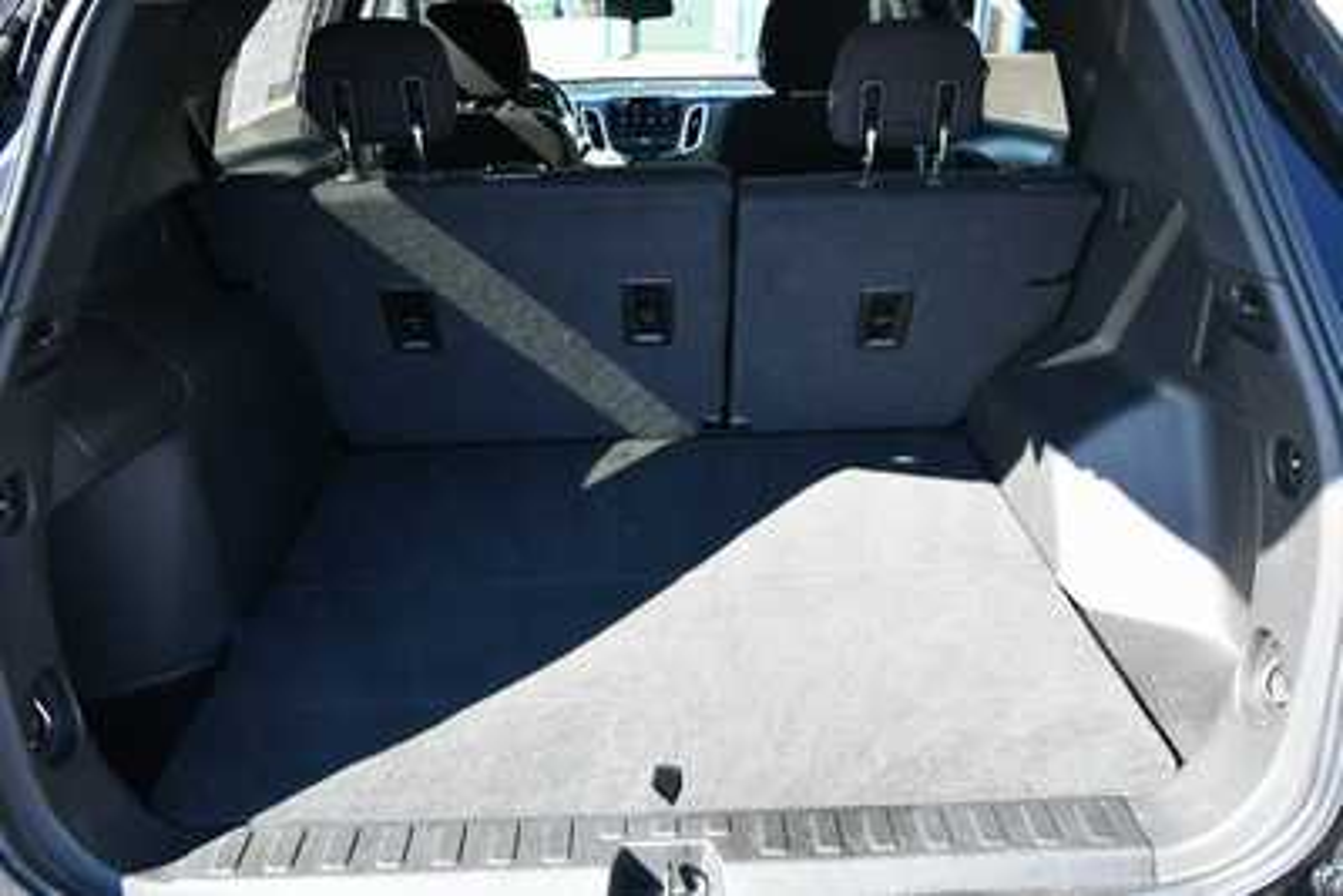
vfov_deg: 43.6
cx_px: 672
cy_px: 448
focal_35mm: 30
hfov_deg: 61.9
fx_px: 1120
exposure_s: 1/250
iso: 800
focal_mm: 20
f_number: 5.6
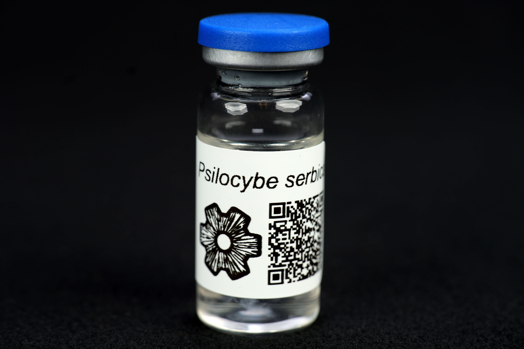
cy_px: 174
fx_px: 1164
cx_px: 262
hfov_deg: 25.4
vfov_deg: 17.1
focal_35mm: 80
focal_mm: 80
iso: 100
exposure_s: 1/60
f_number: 8
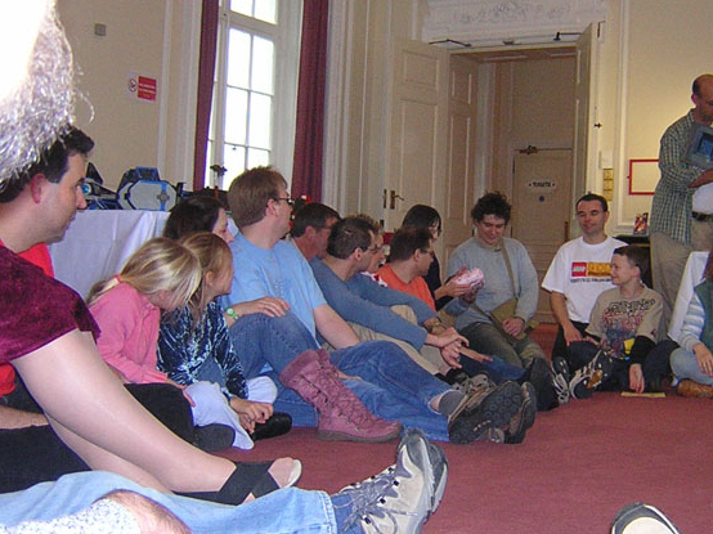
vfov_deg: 28.0
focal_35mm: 52
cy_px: 223
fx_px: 1071
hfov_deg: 36.5
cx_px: 470
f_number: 2.6
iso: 400
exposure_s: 1/60.1
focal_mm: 4.7
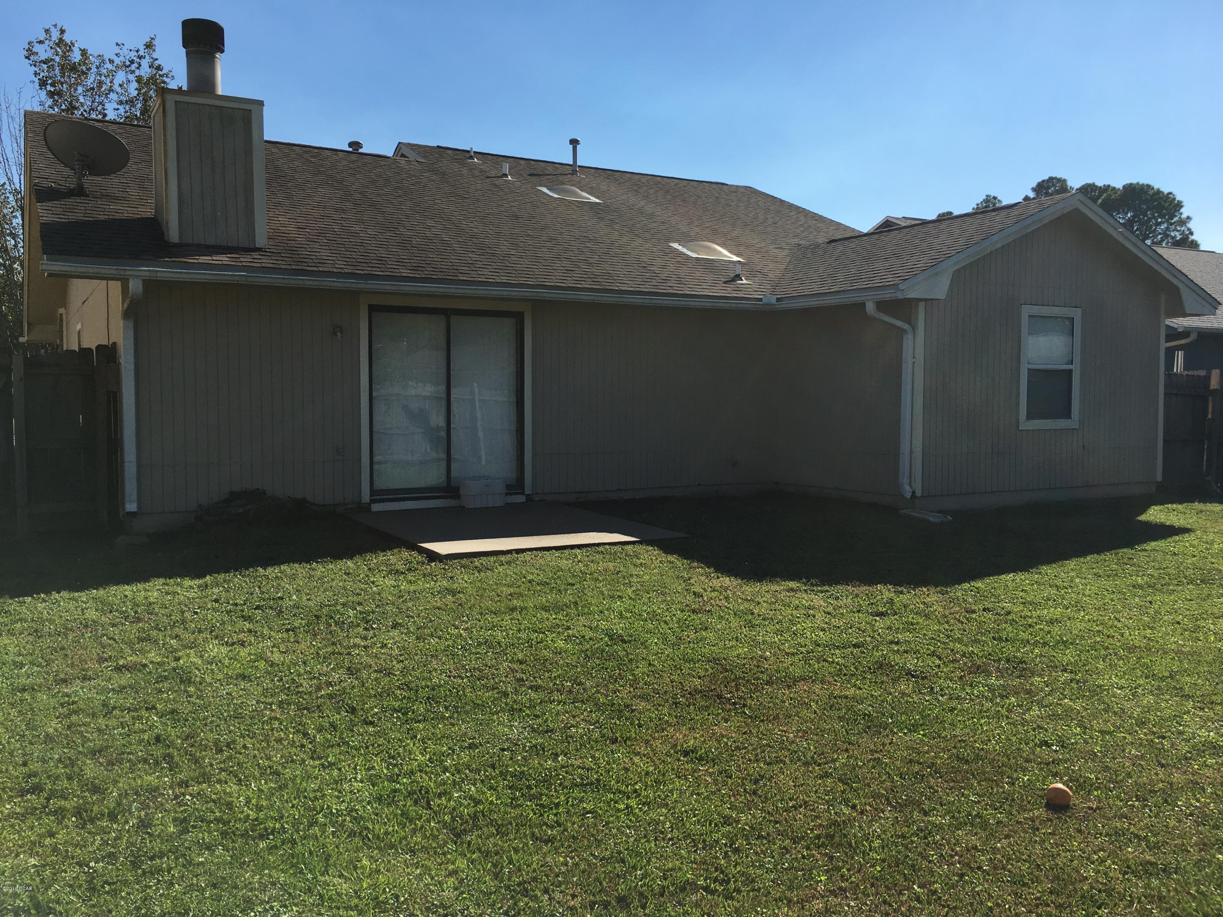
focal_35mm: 29
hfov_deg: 61.7
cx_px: 612
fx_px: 1025
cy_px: 458
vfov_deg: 48.2
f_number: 2.2
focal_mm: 4.15
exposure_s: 1/1876
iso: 25
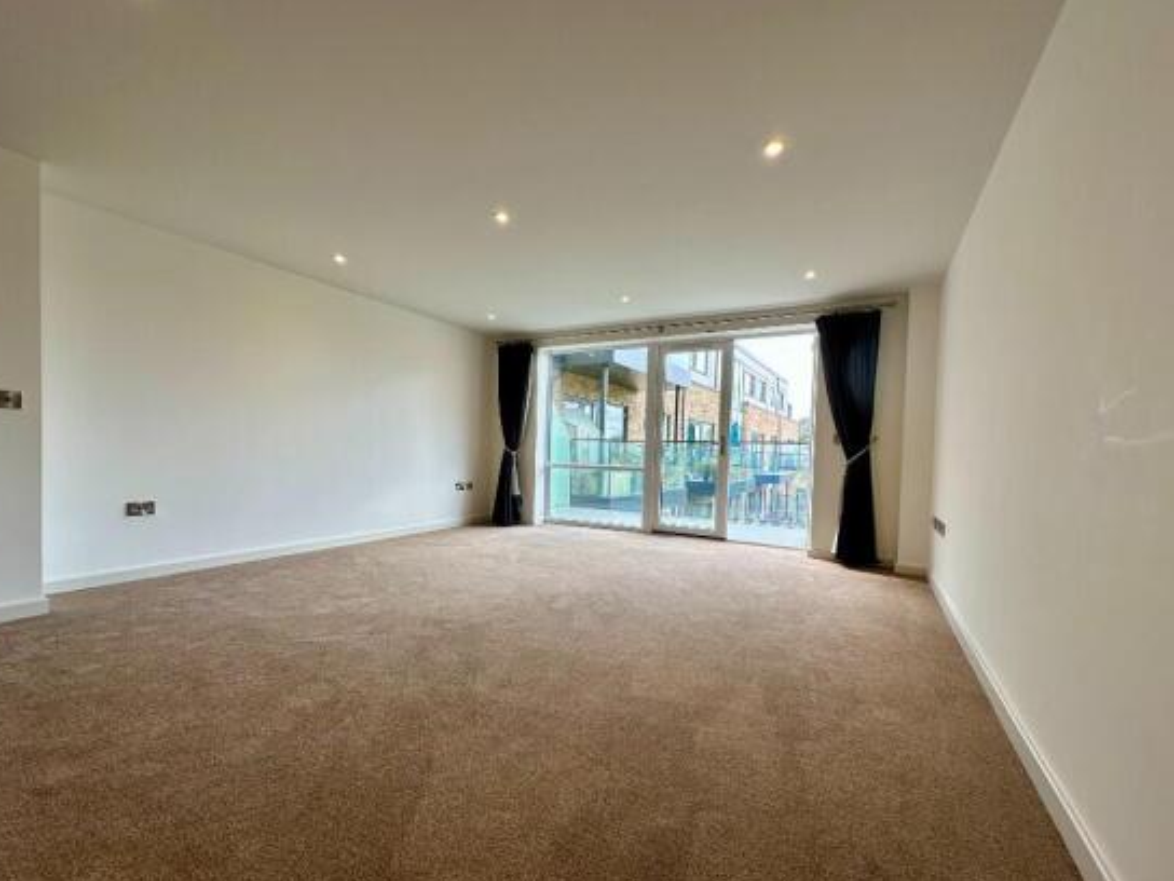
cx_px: 597
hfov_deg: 98.2
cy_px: 465
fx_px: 509
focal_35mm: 15
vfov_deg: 81.7
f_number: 2.2
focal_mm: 2.22
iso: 40
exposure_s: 1/122
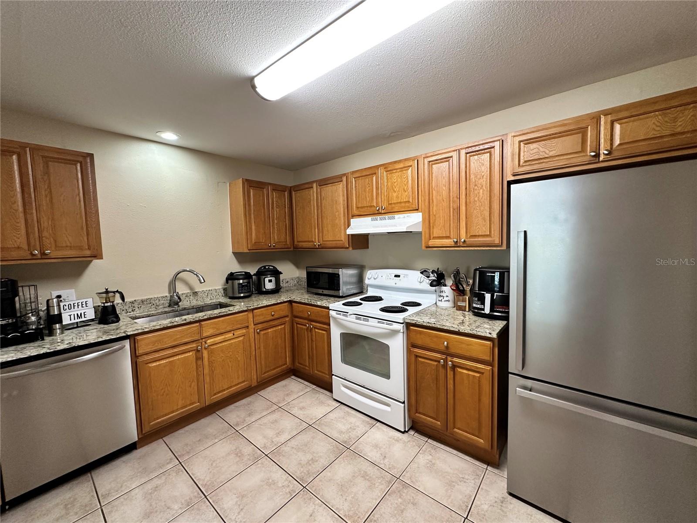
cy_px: 262
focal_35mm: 14
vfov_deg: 85.7
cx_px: 348
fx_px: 282
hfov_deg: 102.1
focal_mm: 2.22
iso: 200
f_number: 2.2
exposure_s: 1/60
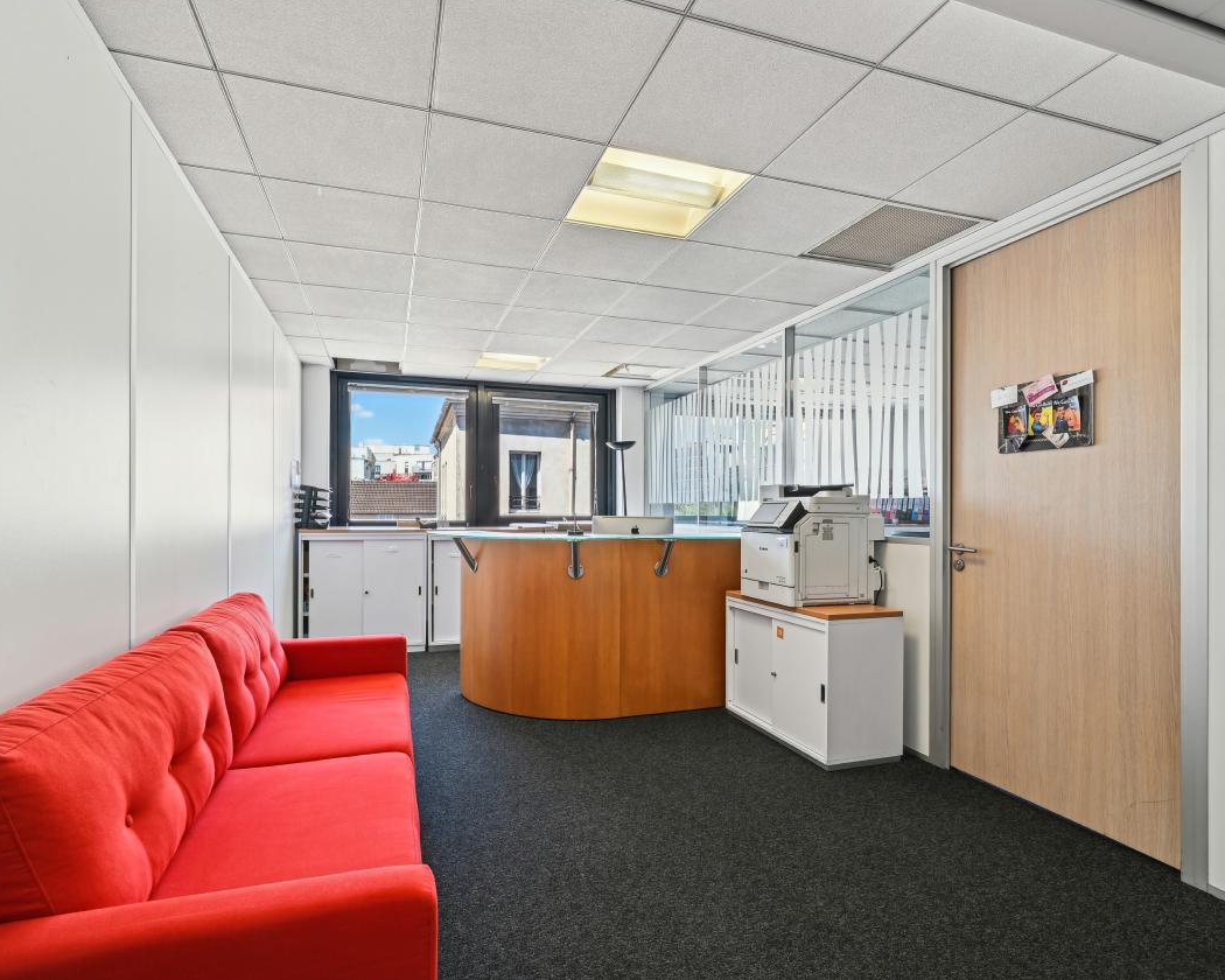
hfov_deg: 93.0
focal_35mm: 16
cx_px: 572
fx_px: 580
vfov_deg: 80.4
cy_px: 485
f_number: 11
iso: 100
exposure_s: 1/10
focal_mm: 14
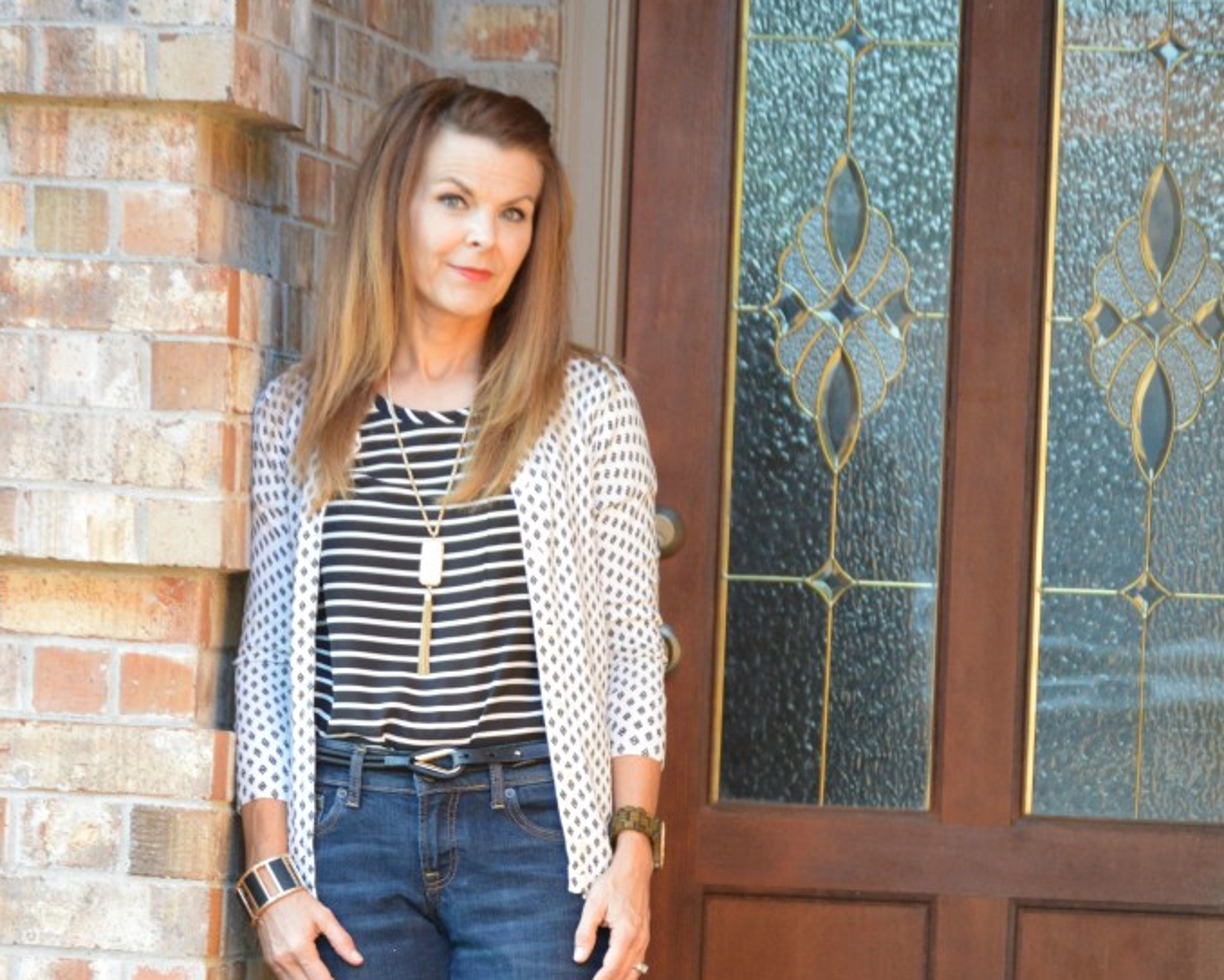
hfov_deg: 9.6
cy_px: 899
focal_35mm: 202
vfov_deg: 7.6
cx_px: 611
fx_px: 7310
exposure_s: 1/125
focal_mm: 95
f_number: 4.5
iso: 1250
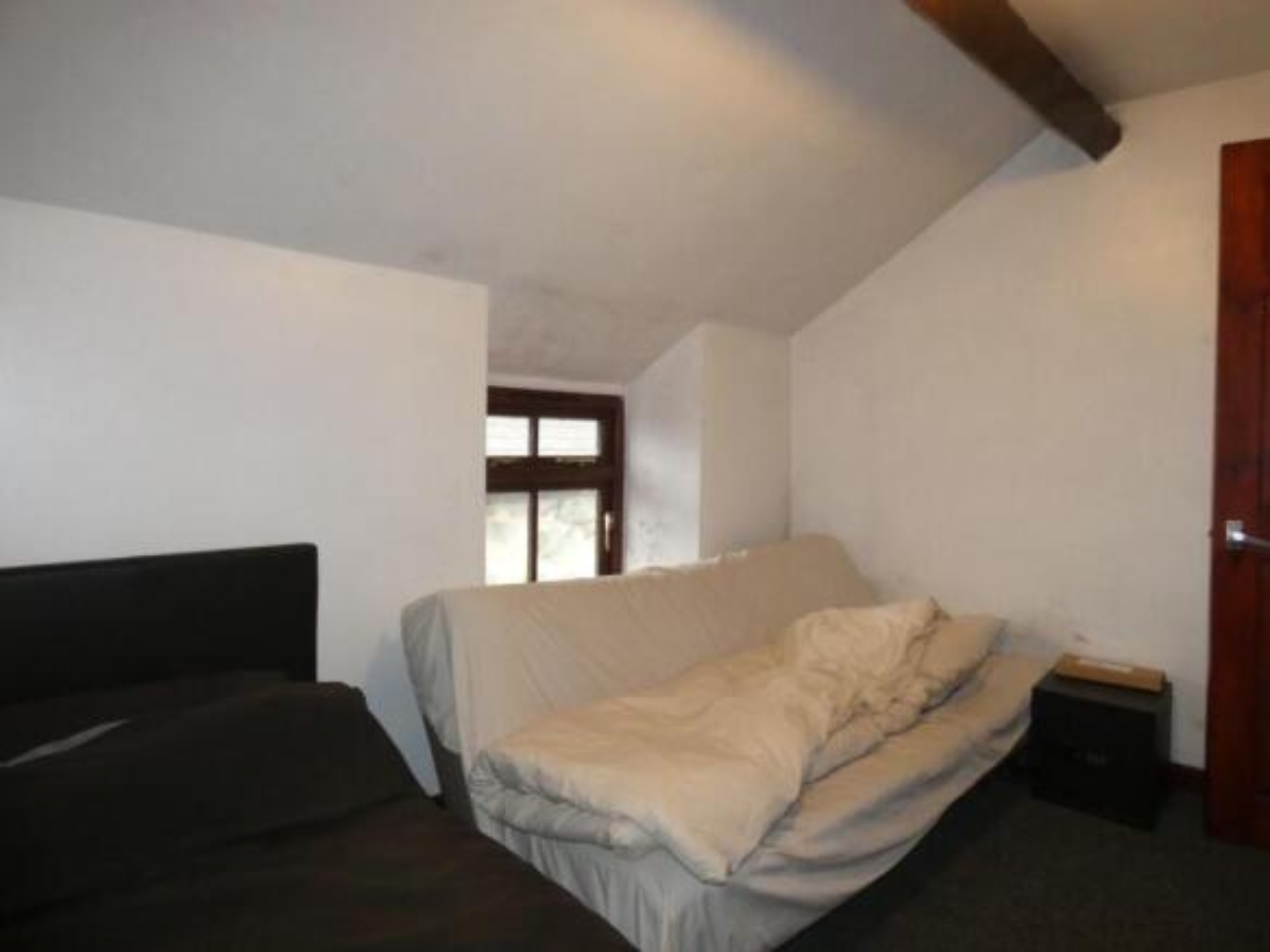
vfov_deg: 66.0
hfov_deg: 81.8
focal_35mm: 20
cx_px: 635
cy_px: 476
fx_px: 734
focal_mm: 3.6
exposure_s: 1/60
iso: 640
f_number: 2.8
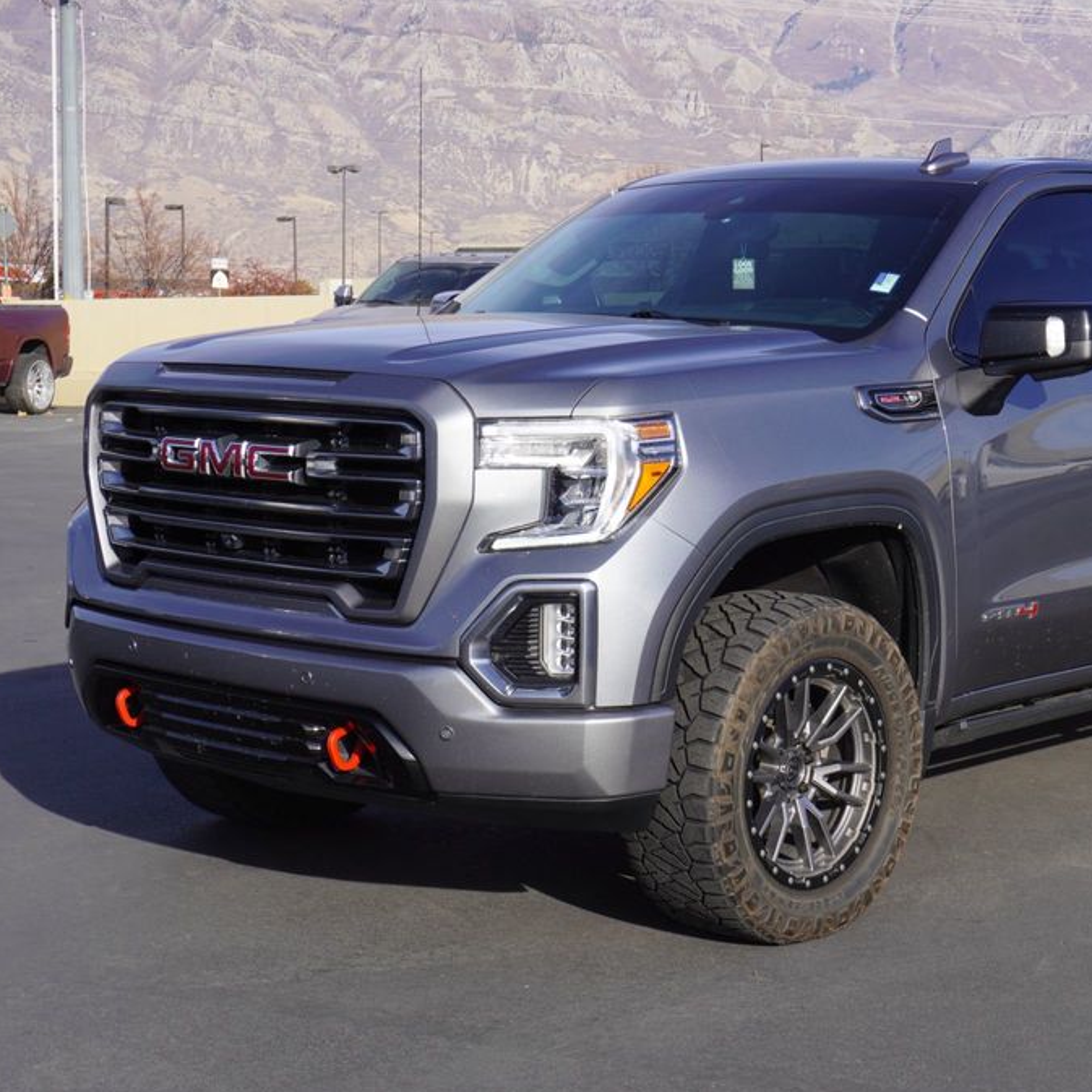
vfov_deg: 26.1
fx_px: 2356
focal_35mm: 66
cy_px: 552
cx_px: 790
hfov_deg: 25.8
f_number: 10
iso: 100
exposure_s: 1/125
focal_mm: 34
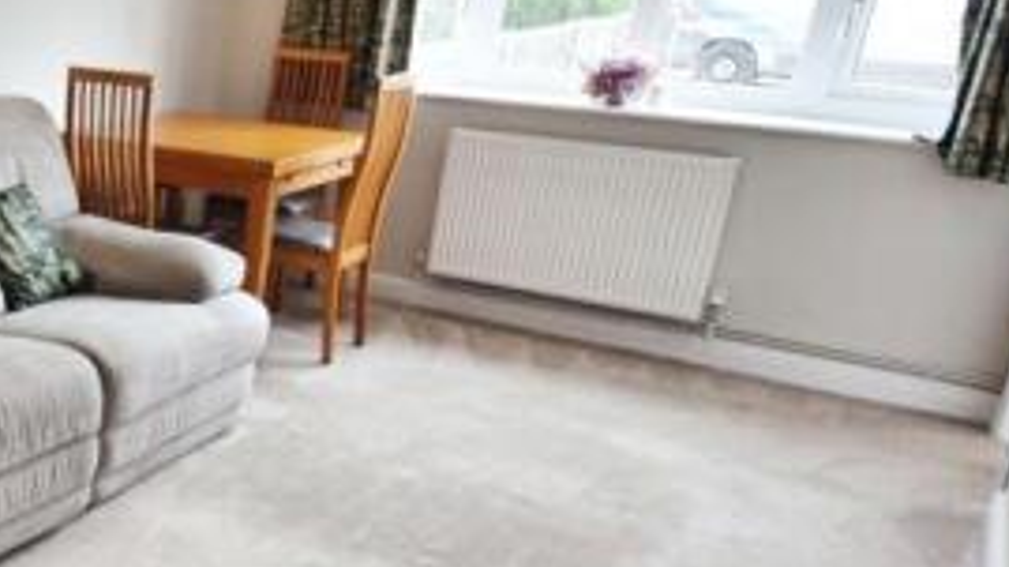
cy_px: 377
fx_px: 1230
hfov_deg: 38.4
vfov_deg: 25.8
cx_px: -51
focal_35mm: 46
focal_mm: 12
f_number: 4.5
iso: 450
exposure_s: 1/60
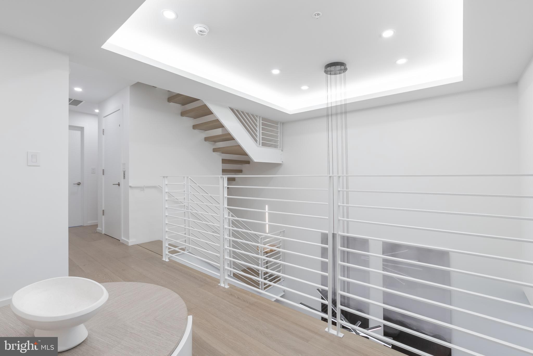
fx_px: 237
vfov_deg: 73.8
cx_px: 266
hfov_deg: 96.7
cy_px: 178
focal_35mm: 16
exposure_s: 1/60
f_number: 10
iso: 400
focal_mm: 16
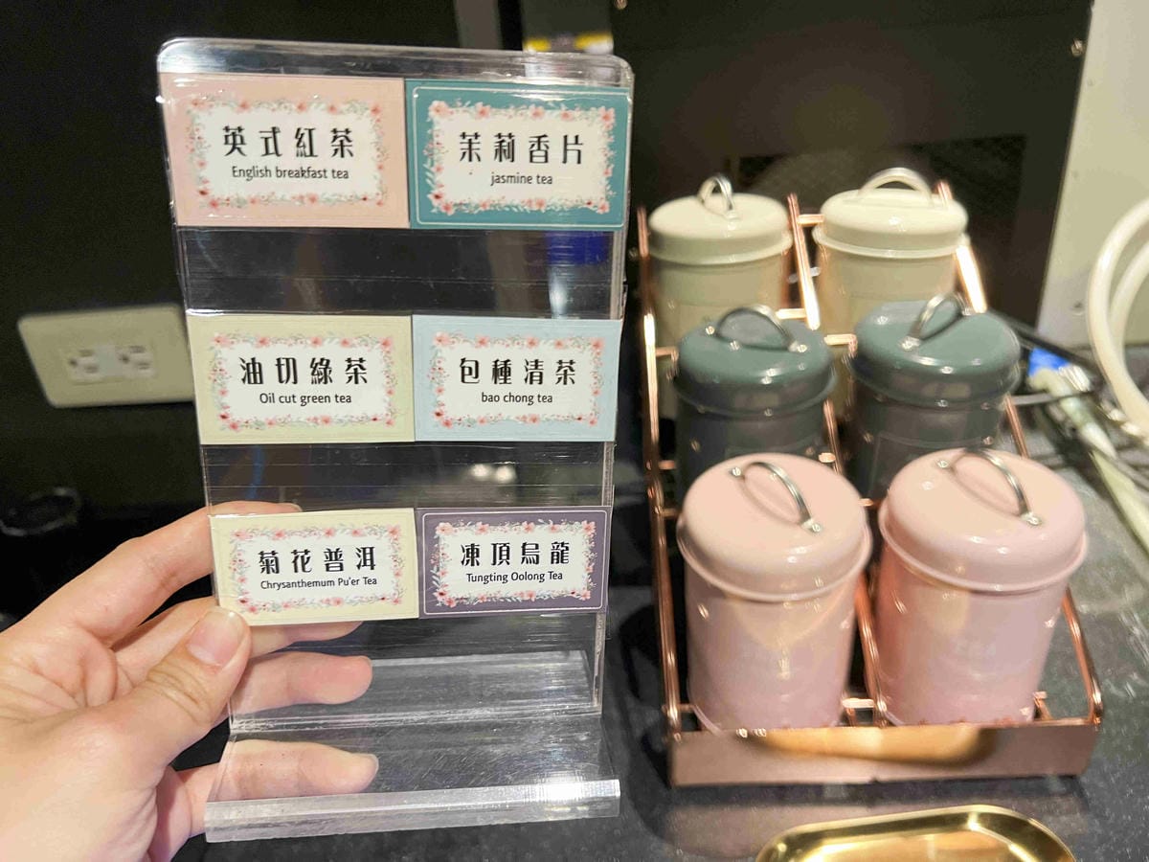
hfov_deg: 67.3
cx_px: 574
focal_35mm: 26
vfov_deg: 53.1
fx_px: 863
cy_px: 431
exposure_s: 1/60
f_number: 1.5
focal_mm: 5.7
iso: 250
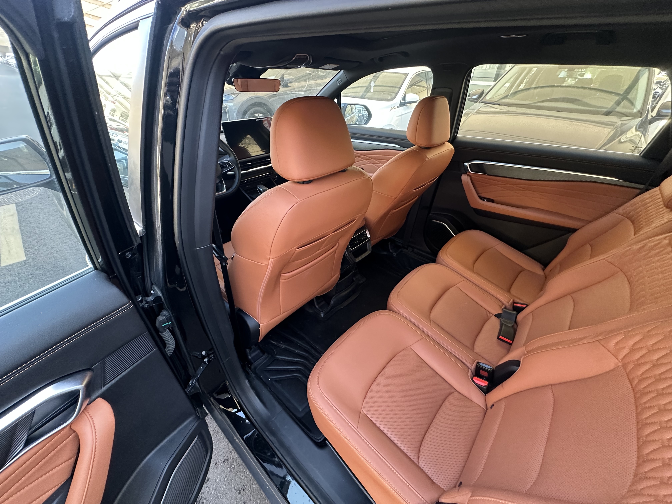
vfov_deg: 85.7
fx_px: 272
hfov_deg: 102.1
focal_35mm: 14
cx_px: 336
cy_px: 252
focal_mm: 2.22
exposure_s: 1/99
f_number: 2.2
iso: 250
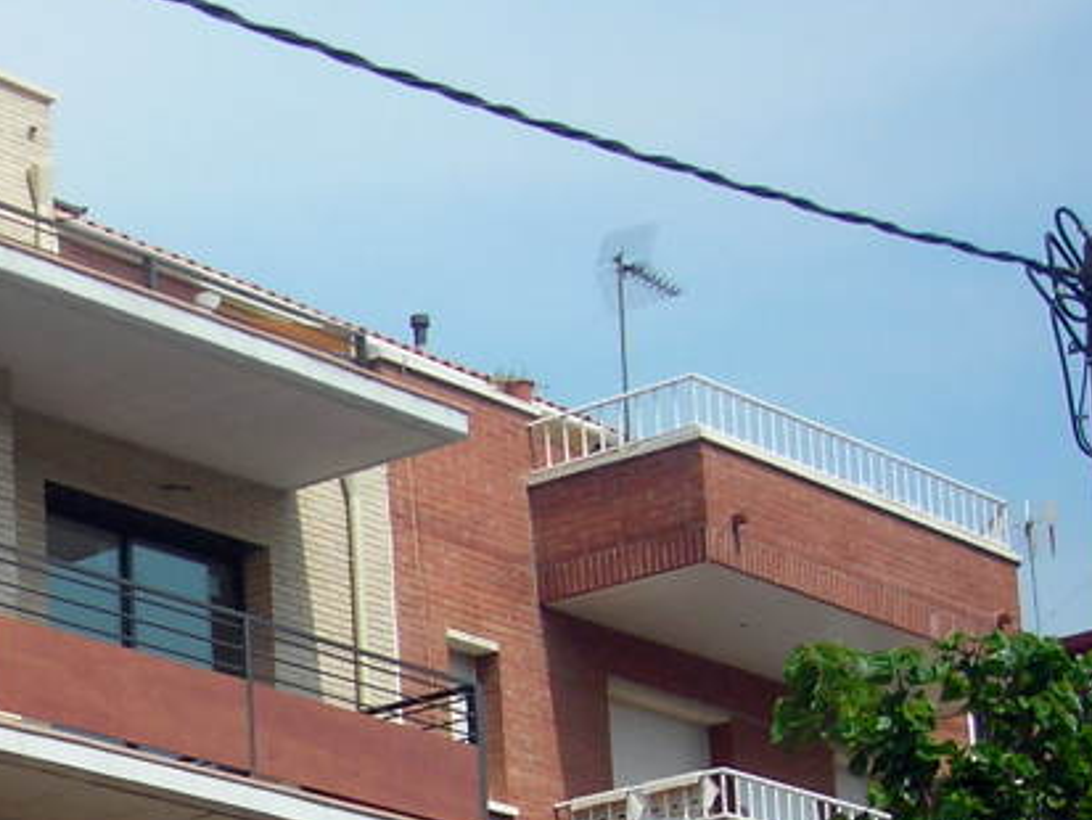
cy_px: 928
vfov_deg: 12.2
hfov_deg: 15.7
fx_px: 3755
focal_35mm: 119
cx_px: -338
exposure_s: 1/175
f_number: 6.6
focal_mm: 6.8
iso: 50
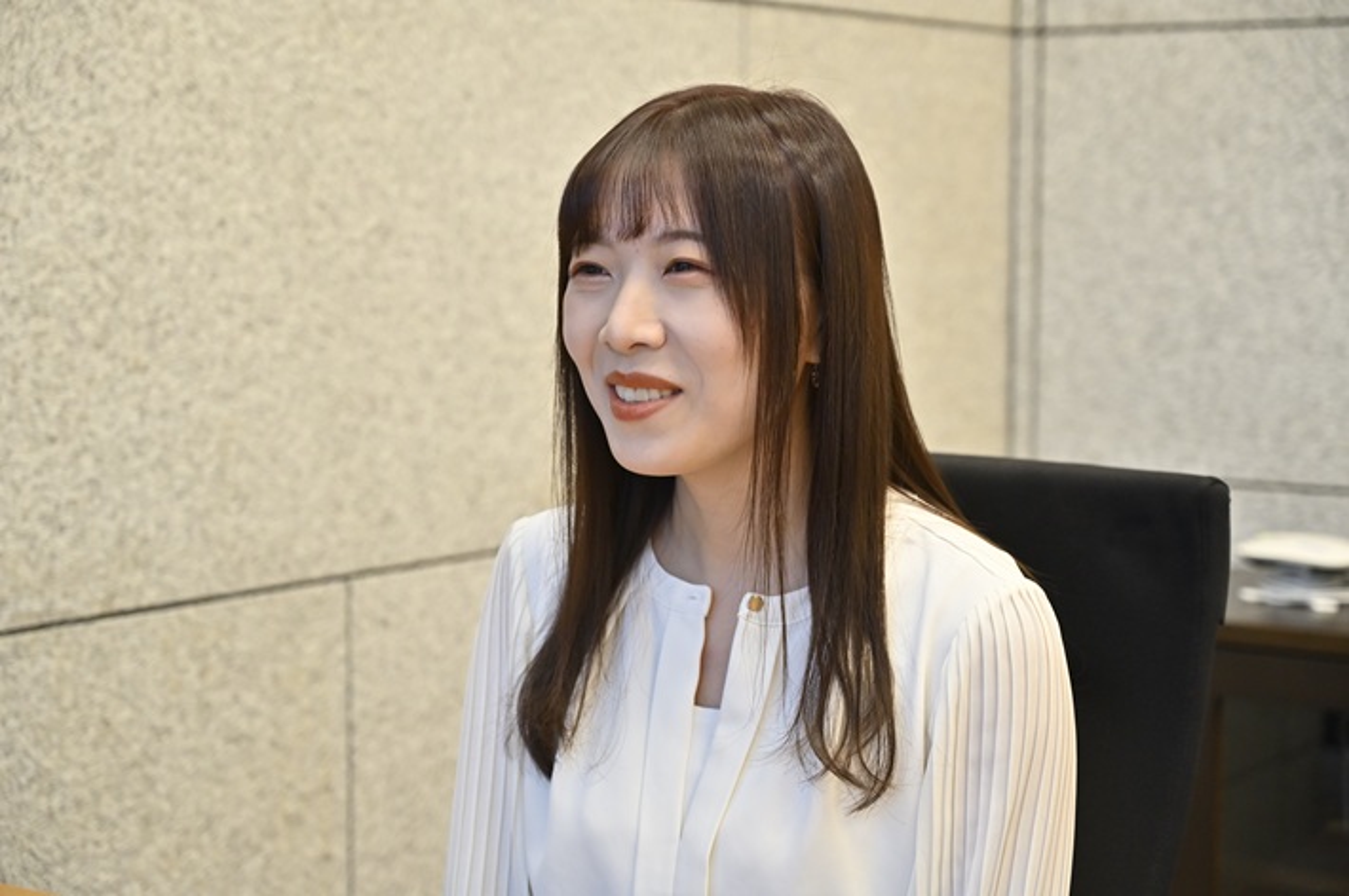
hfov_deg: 29.3
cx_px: 674
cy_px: 448
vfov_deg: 19.7
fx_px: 2583
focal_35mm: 69
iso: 1600
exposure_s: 1/60
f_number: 4
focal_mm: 69
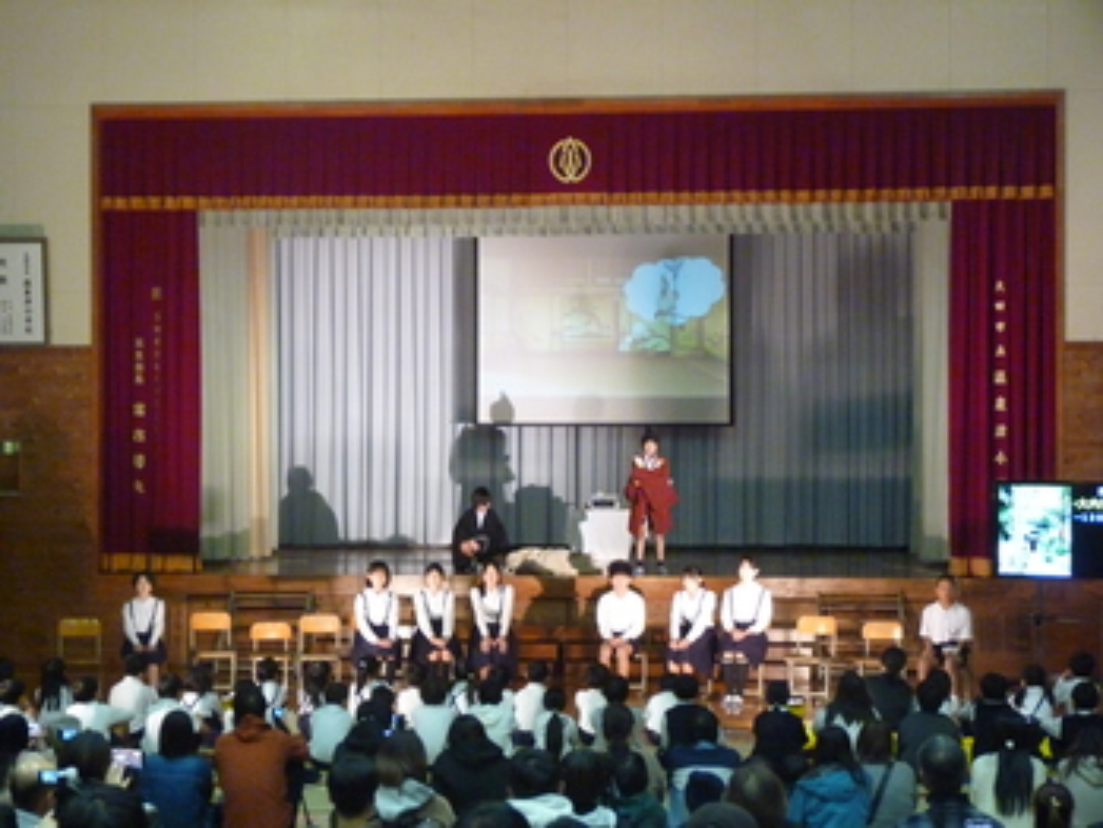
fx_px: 2773
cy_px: 414
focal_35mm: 87
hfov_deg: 22.5
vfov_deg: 17.0
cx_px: 552
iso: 800
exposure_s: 1/25
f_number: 3.4
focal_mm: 15.5
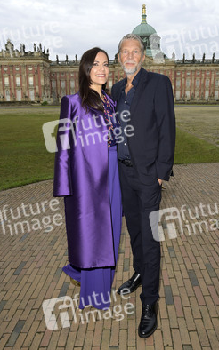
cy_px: 176
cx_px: 114
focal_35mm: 31
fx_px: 296
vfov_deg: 61.2
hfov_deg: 40.6
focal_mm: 30
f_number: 9
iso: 500
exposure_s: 1/200
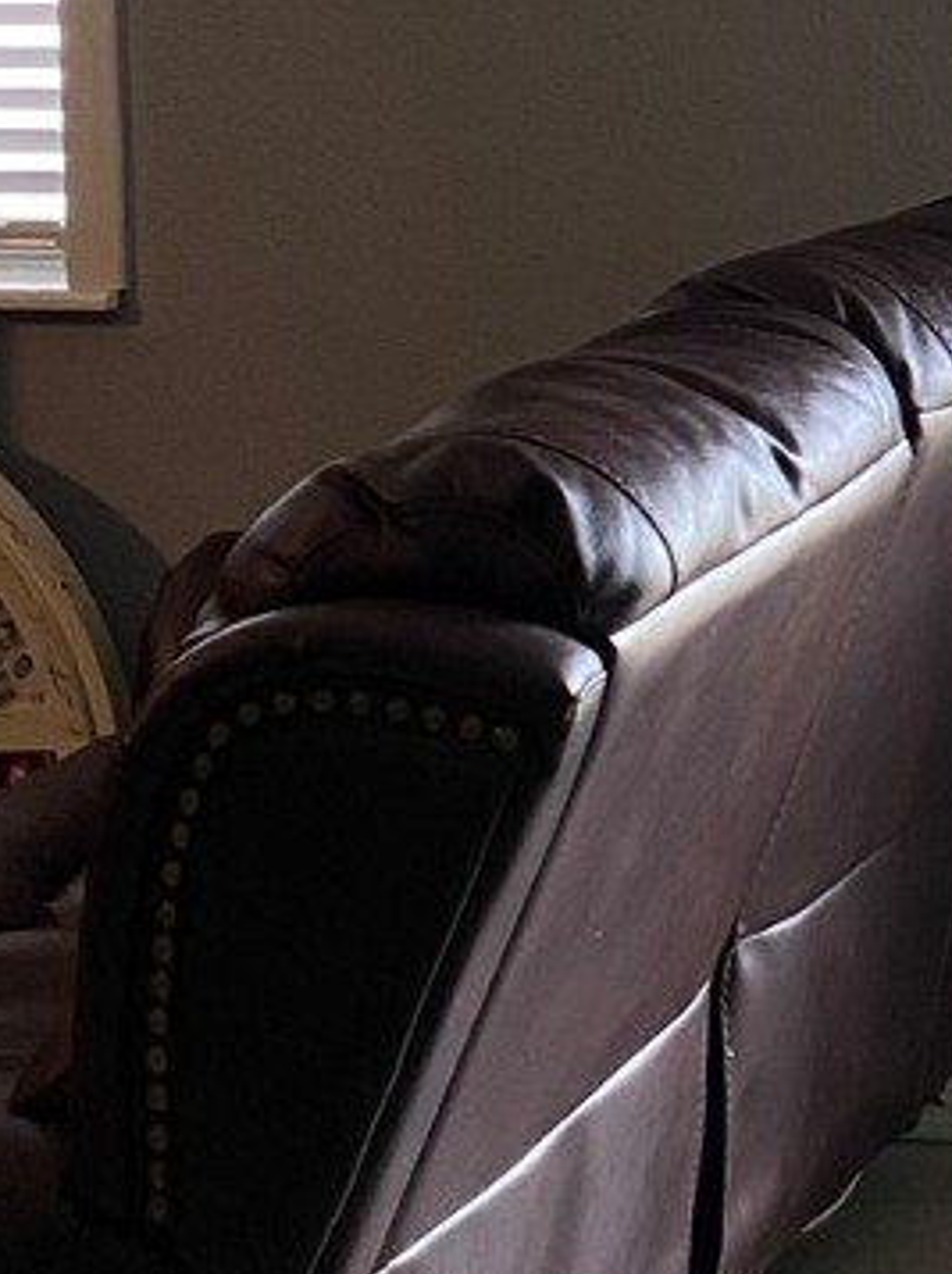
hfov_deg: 12.1
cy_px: 14
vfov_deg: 17.2
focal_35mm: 112
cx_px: 1747
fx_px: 4114
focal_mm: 4.25
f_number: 1.8
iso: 100
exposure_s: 1/60
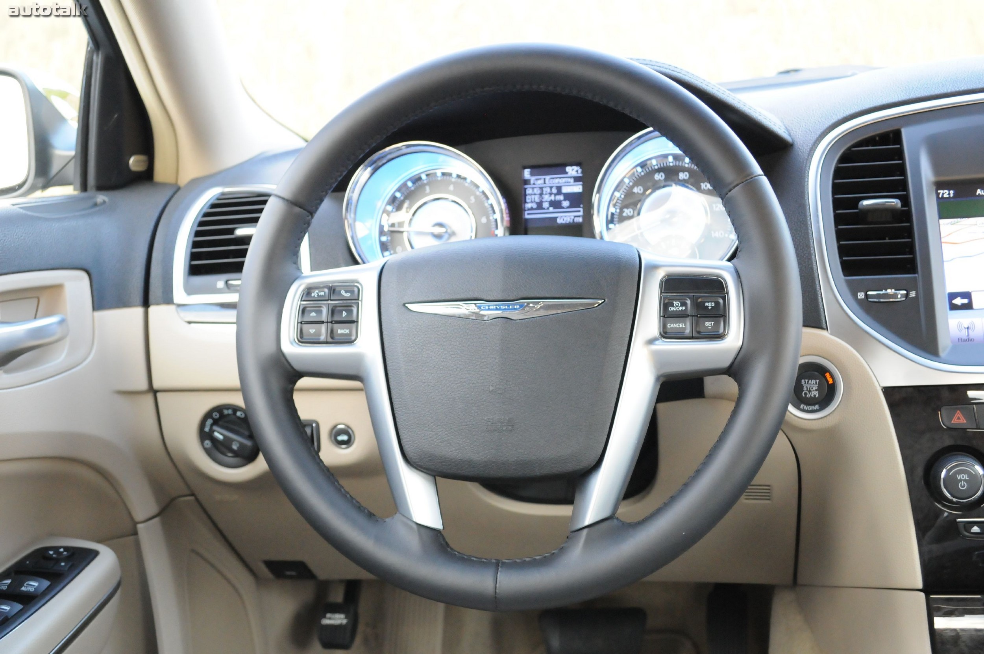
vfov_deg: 29.8
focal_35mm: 45
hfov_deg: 43.6
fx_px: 1229
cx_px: 492
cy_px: 327
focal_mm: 30
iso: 2000
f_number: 5.6
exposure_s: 1/80
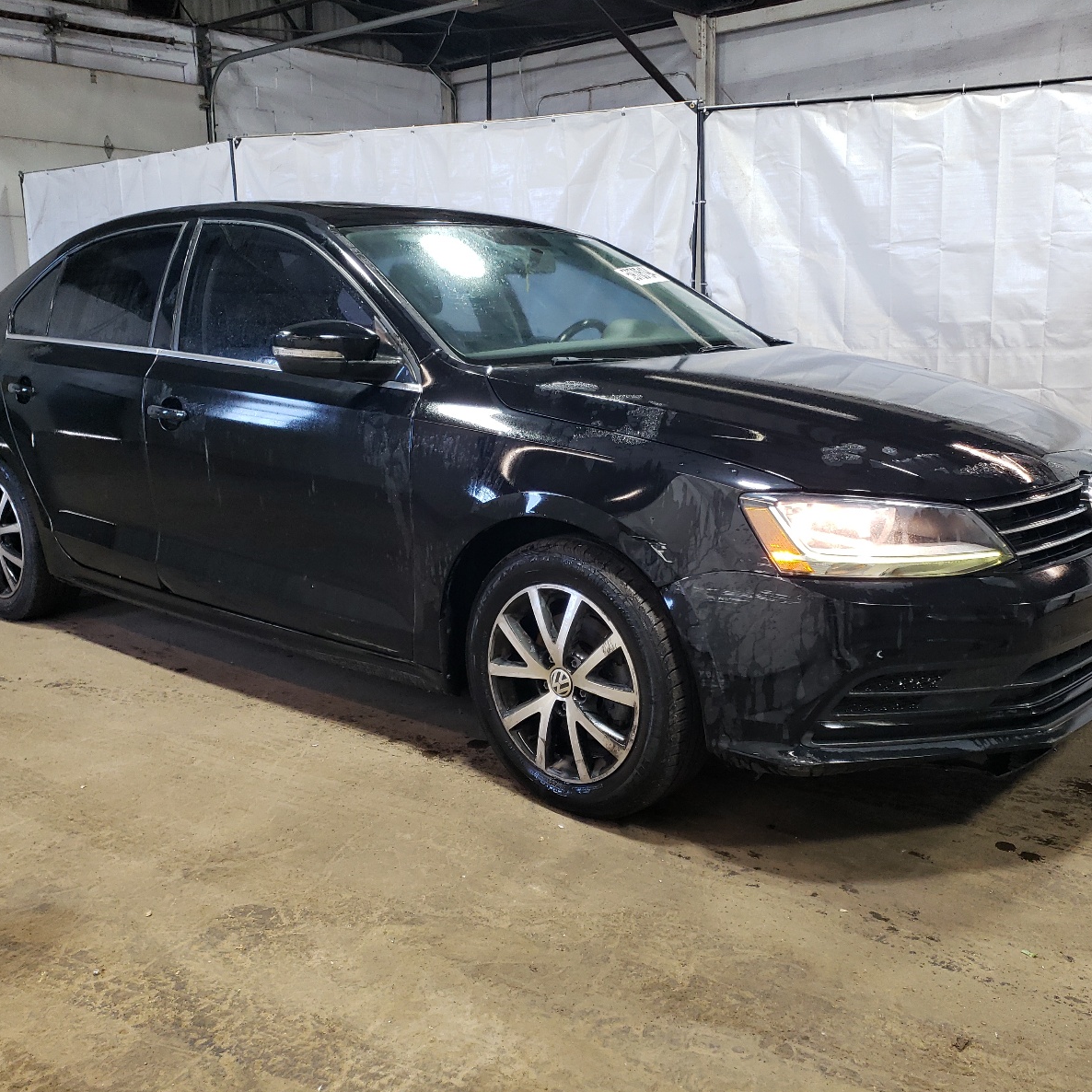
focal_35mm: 31
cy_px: 552
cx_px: 569
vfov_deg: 52.5
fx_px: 1106
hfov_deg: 52.5
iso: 107
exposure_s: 1/60.2
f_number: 1.5
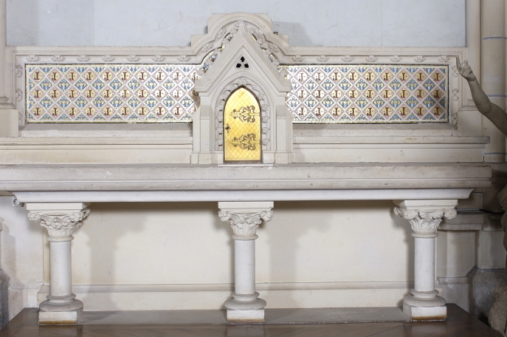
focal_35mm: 57
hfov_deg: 35.1
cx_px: 244
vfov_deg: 23.7
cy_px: 152
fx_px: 802
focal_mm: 34
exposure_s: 1/30
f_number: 8
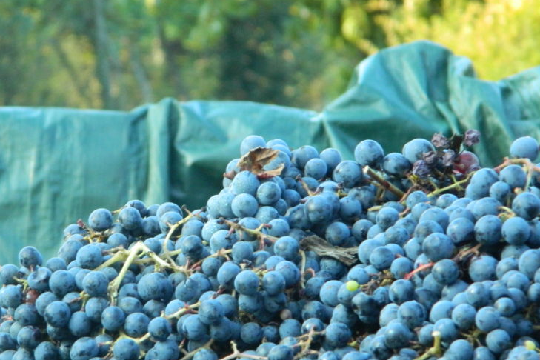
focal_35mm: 323
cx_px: 166
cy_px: 228
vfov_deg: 4.3
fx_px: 4845
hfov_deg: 6.4
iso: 360
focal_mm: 39.7
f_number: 5.4
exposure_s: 1/80
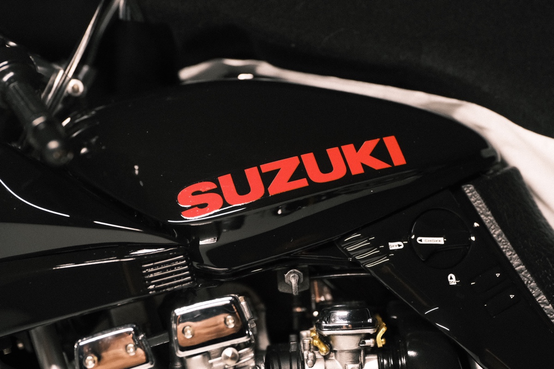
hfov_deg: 27.0
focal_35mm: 75
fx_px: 1154
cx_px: 277
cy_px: 184
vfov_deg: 18.2
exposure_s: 1/250
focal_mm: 50
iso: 3200
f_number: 5.6
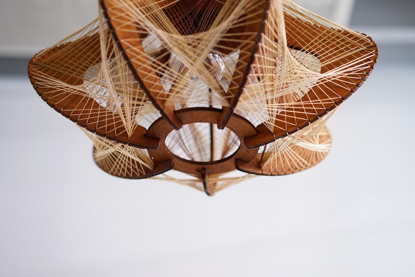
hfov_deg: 36.2
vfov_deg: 24.6
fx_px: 634
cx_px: 208
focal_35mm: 55
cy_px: 138
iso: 250
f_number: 2.5
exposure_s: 1/100
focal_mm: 55
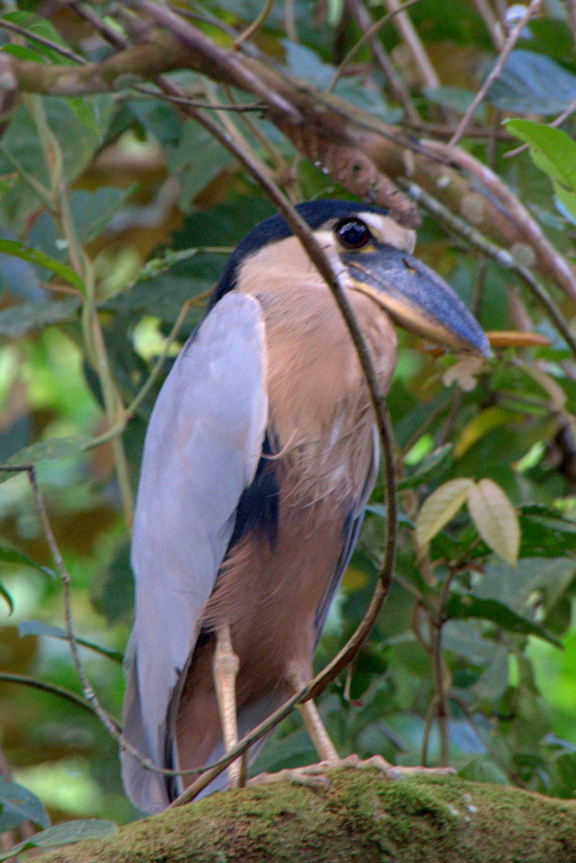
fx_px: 9711
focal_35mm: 405
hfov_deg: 3.4
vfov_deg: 5.1
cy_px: 432
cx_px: 288
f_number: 8
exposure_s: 1/60
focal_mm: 270
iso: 1600
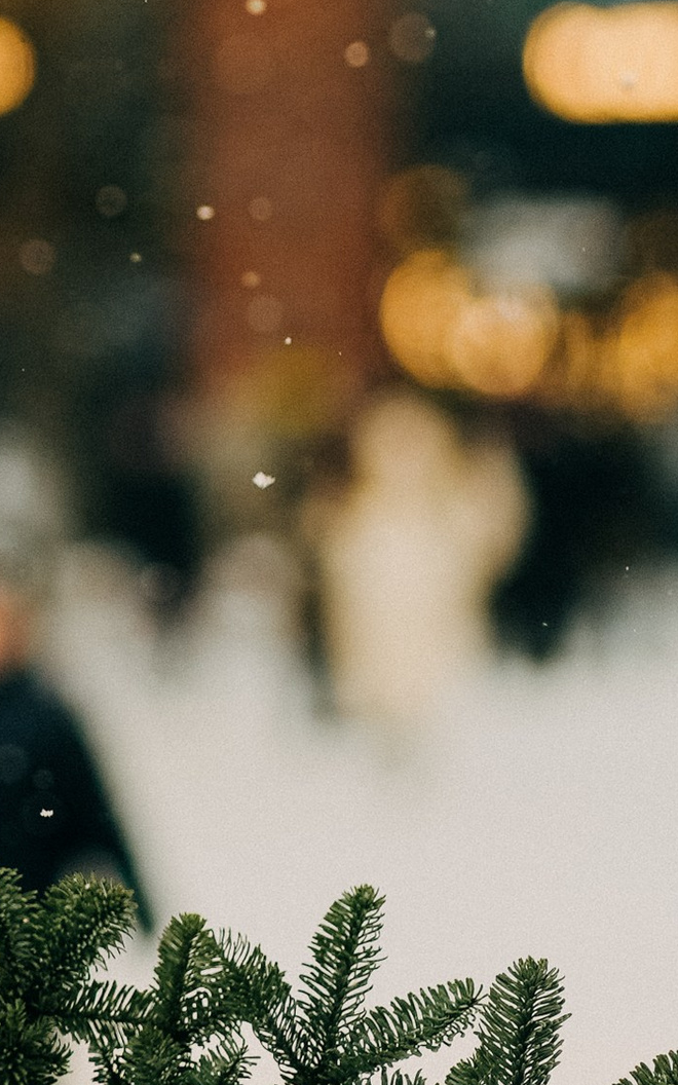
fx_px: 9313
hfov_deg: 4.1
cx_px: -500
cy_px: 385
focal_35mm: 315
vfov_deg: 6.7
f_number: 2.2
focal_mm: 85
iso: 160
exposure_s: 1/640
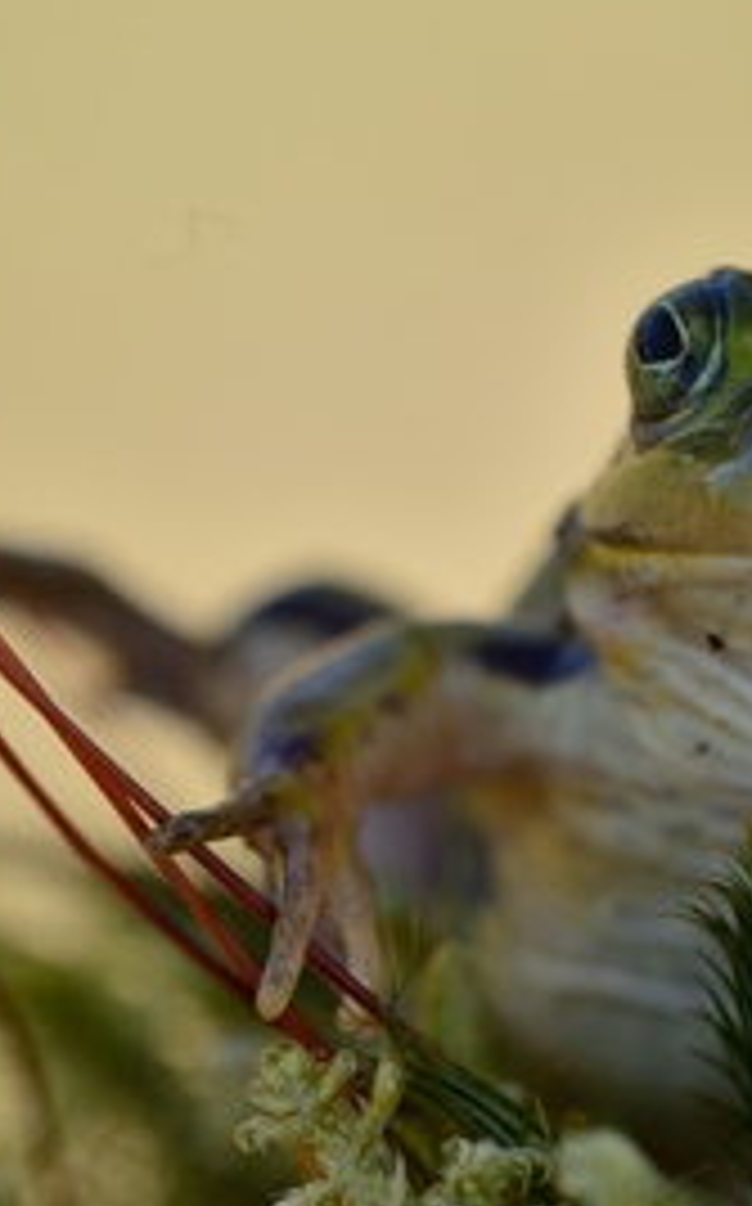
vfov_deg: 11.4
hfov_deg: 7.0
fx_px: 6047
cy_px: 637
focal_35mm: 184
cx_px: 973
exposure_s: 1/640
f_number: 11
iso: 800
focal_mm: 105
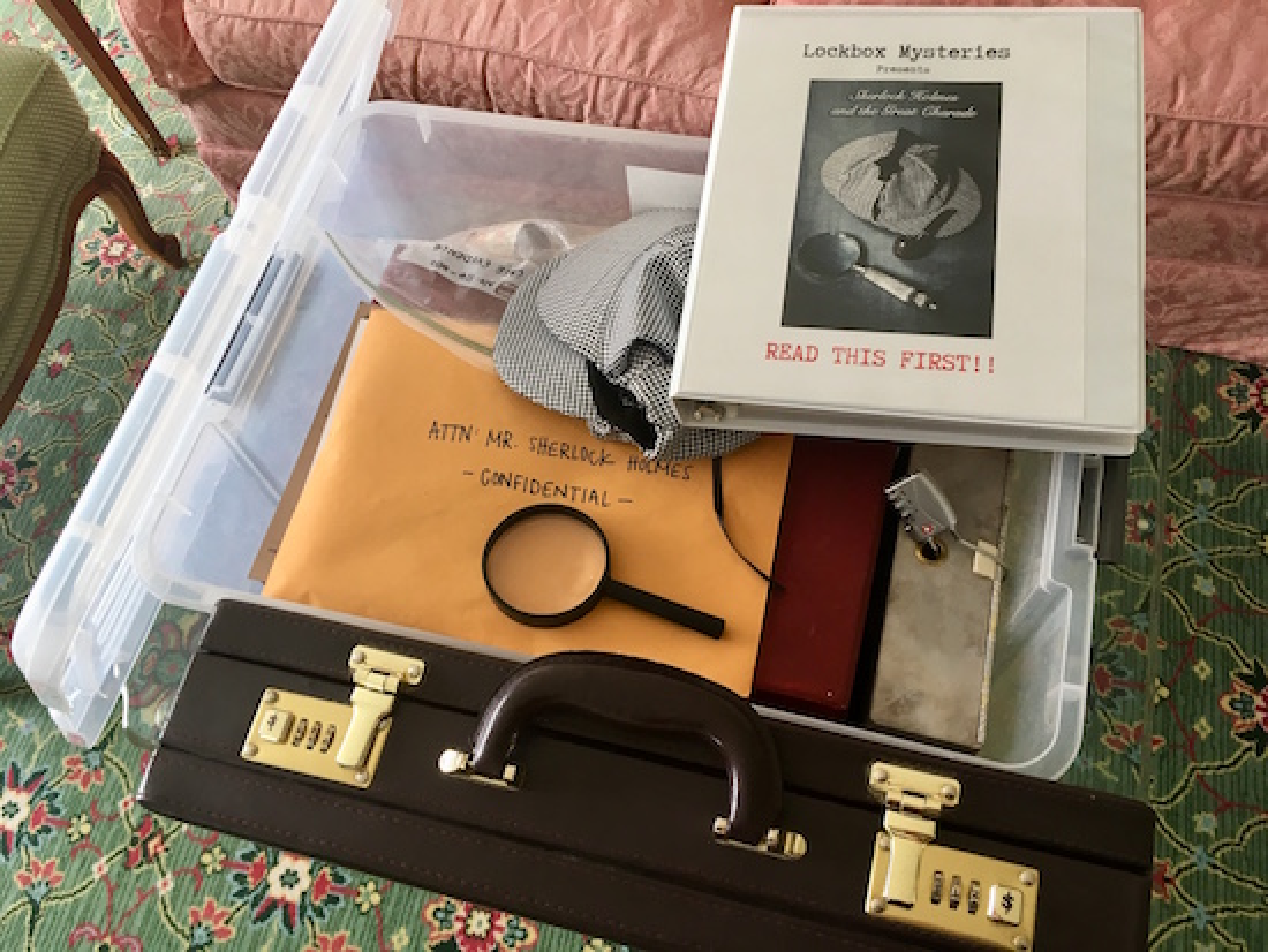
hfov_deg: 61.6
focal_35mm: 29
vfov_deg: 48.3
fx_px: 1063
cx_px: 634
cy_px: 476
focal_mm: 4.15
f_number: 2.2
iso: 64
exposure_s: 1/30
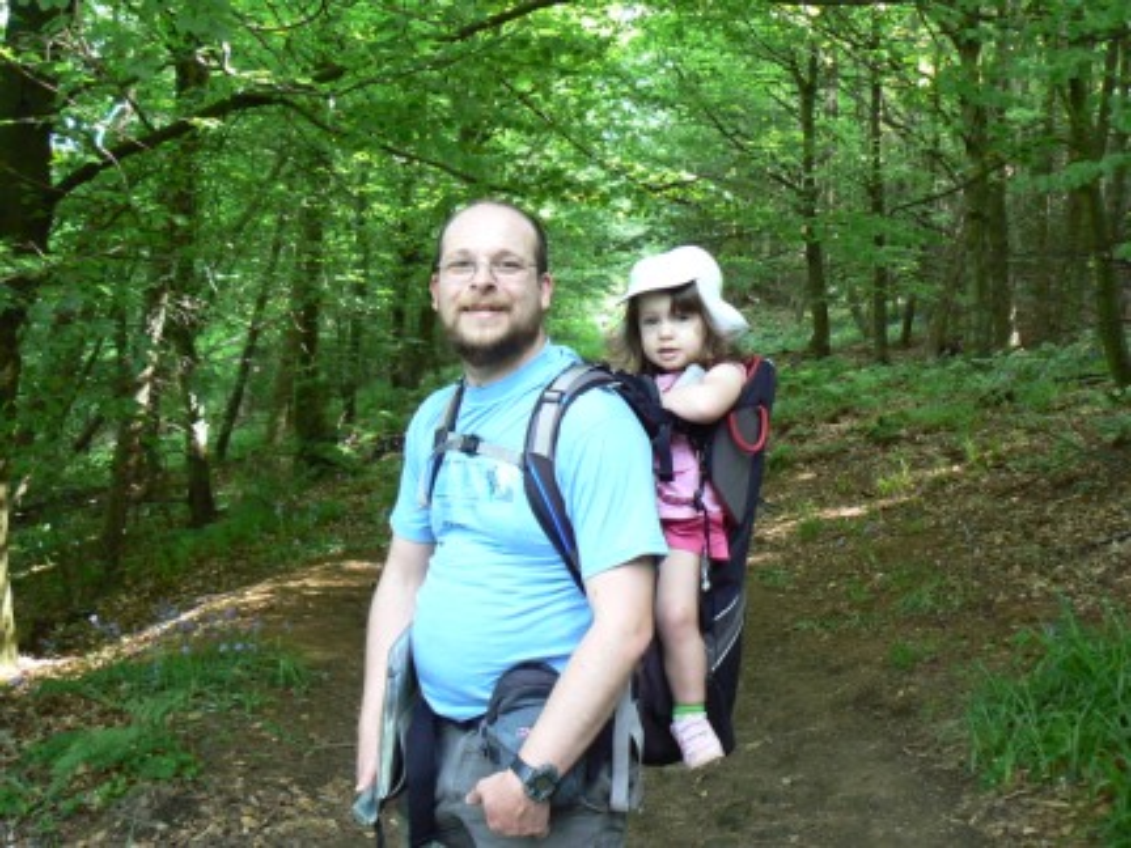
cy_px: 424
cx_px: 566
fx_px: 1176
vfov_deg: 39.7
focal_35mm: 36
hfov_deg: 51.4
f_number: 2.8
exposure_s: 1/25
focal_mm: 6
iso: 200
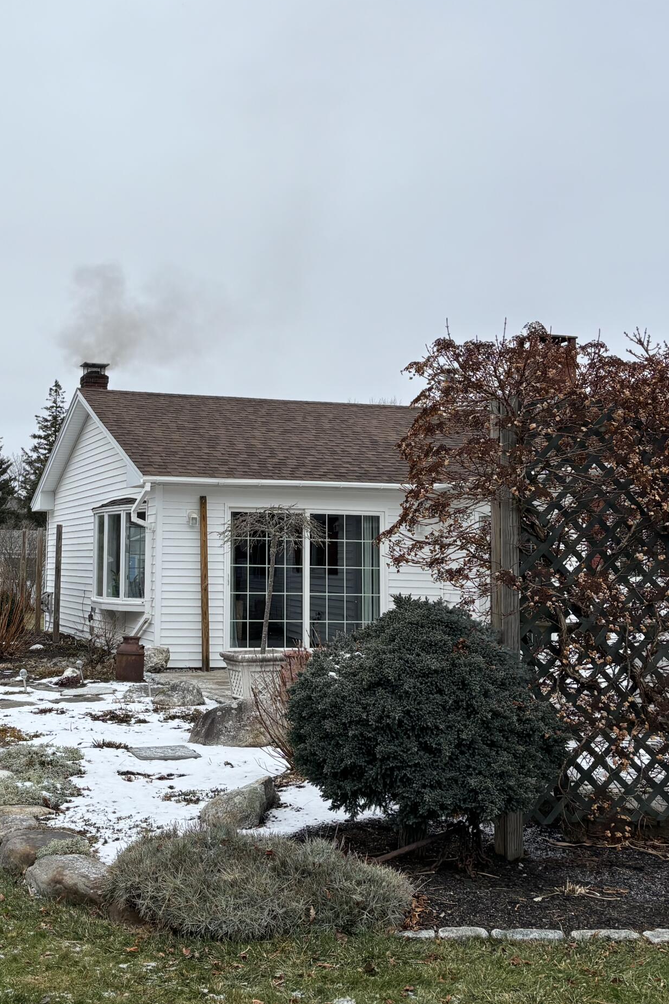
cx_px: 162
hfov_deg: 30.0
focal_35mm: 44
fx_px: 1227
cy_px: 439
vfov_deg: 44.4
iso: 50
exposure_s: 1/887
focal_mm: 5.96
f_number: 1.6
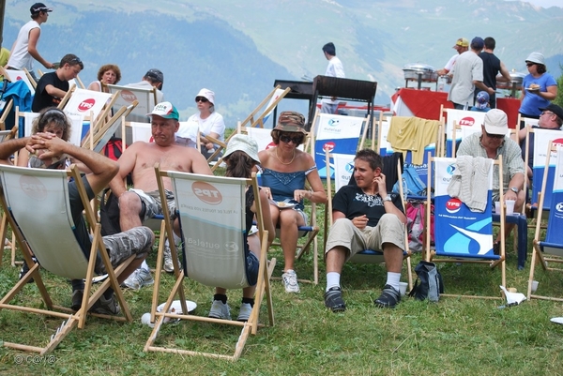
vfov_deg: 16.6
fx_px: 1291
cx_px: 282
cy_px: 188
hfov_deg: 24.6
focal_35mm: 82
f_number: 6.3
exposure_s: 1/160
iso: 100
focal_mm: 55
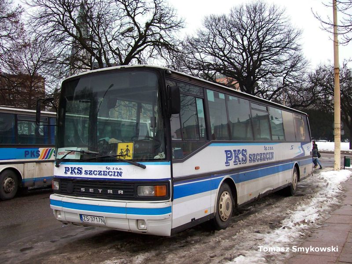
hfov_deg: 51.4
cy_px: 132
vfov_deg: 39.7
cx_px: 176
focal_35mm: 36
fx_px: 366
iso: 80
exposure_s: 1/497
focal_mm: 6
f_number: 2.7
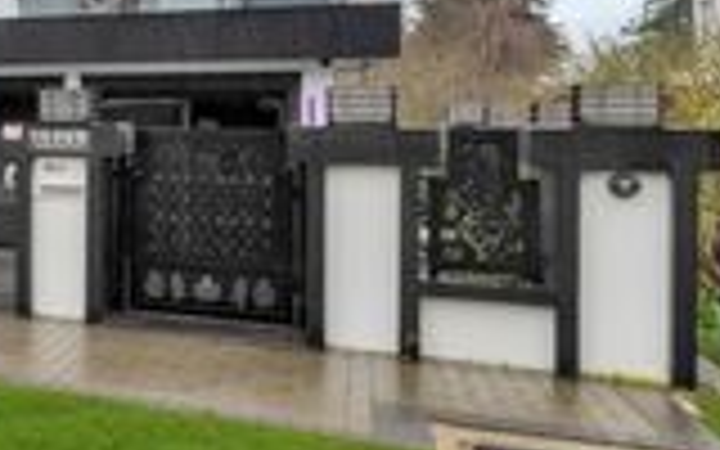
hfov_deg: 26.3
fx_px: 1057
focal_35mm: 54
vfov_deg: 23.7
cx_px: -382
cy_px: 101
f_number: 4
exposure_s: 1/60
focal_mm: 16.9
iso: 125
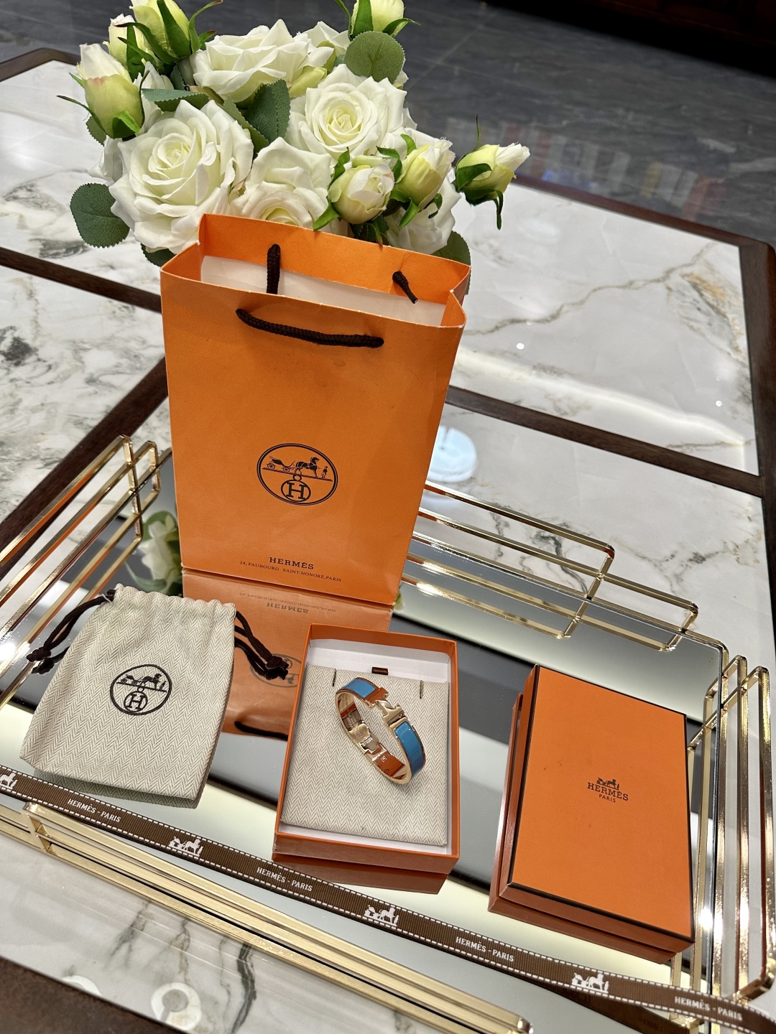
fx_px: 717
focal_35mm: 24
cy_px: 517
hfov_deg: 56.8
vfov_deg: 71.6
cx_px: 388
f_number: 1.78
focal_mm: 6.86
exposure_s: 1/100
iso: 160
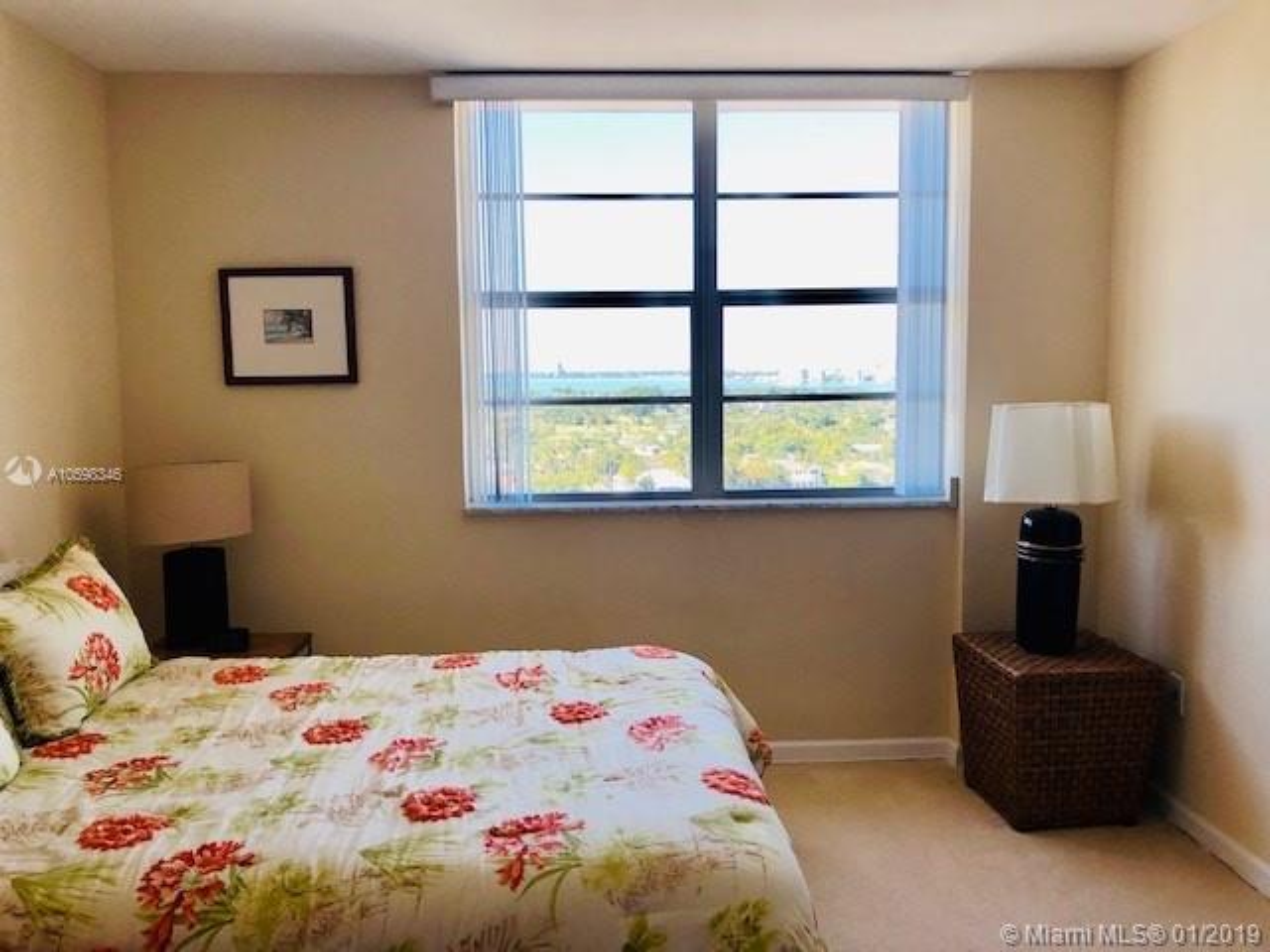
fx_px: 1027
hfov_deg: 63.4
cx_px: 635
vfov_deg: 49.7
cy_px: 476
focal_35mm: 28
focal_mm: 3.99
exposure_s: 1/340
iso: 20
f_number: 1.8
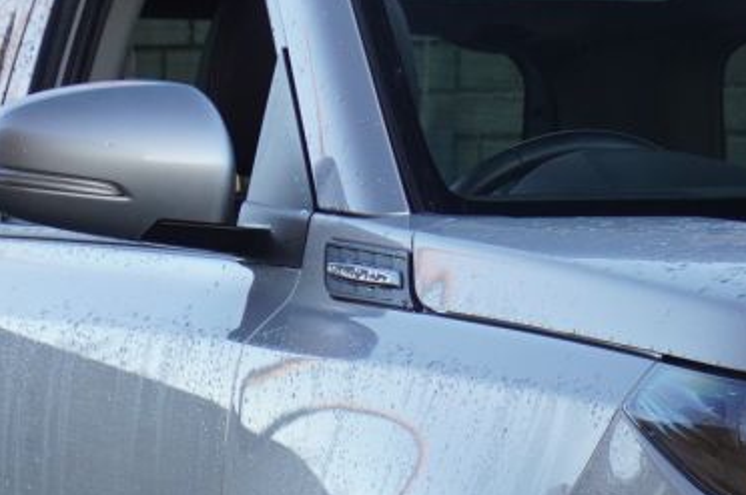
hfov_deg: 6.5
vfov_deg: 4.3
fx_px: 6543
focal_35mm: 316
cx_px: 959
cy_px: 545
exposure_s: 1/200
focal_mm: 49
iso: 500
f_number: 5.6
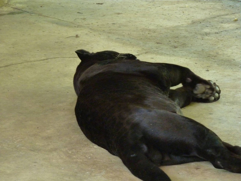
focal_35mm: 169
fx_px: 1177
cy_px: 90
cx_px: 120
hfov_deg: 11.7
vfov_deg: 8.8
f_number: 4.5
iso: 800
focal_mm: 27.8
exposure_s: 1/30
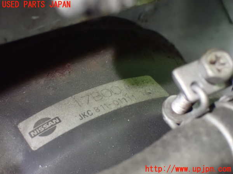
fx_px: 518
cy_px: 87
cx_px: 116
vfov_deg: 19.1
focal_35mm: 77
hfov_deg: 25.3
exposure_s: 1/30
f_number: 4.1
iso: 1600
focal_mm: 13.65
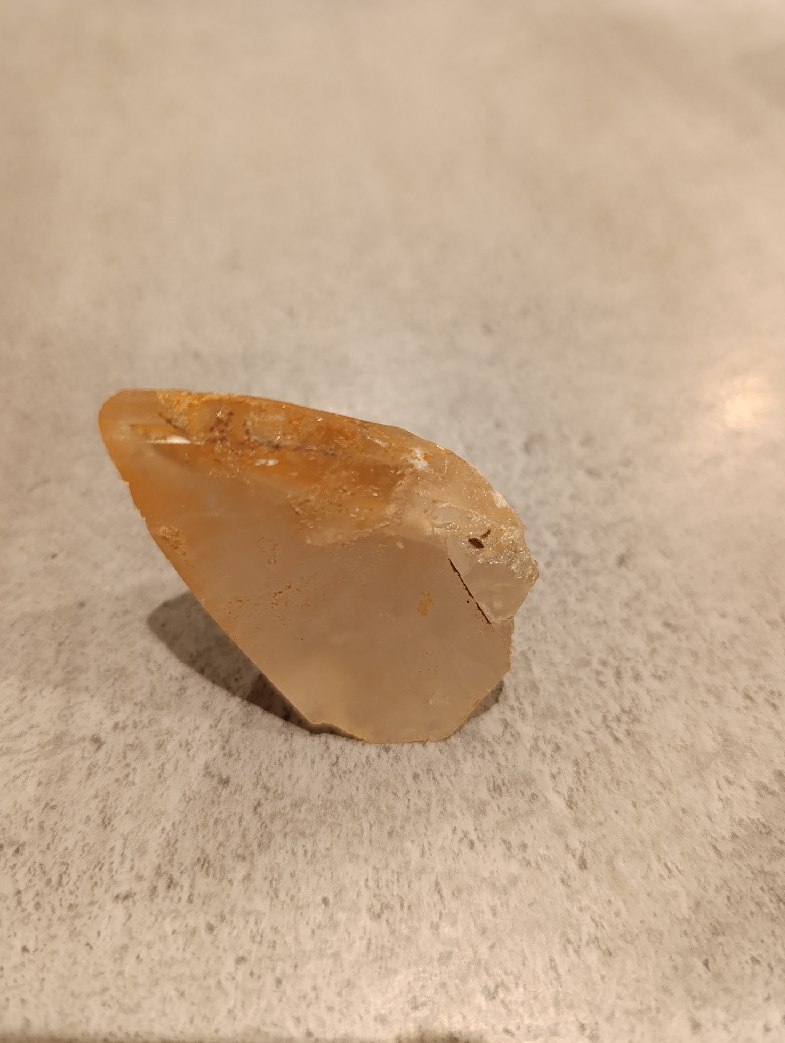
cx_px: 395
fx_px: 724
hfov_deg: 56.9
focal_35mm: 24
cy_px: 513
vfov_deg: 71.5
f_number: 1.6
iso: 800
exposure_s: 1/50
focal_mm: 6.14
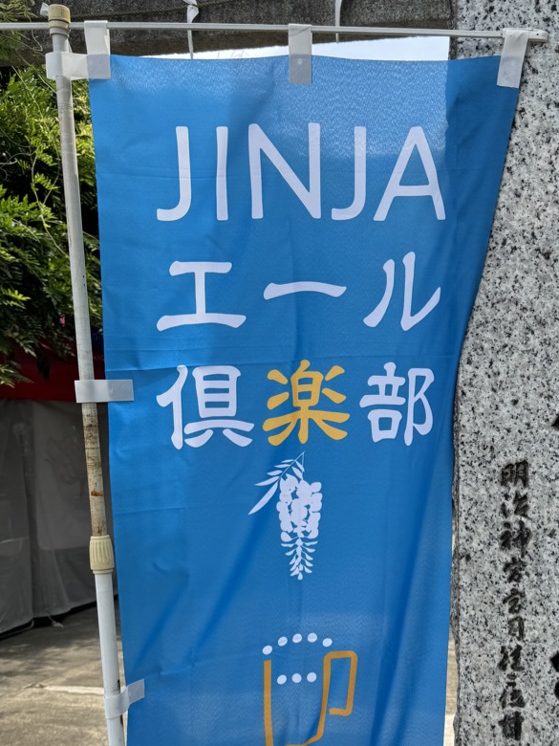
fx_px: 904
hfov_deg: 33.2
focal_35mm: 42
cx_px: 463
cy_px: 522
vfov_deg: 43.9
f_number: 1.78
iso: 80
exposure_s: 1/1042
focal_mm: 6.76
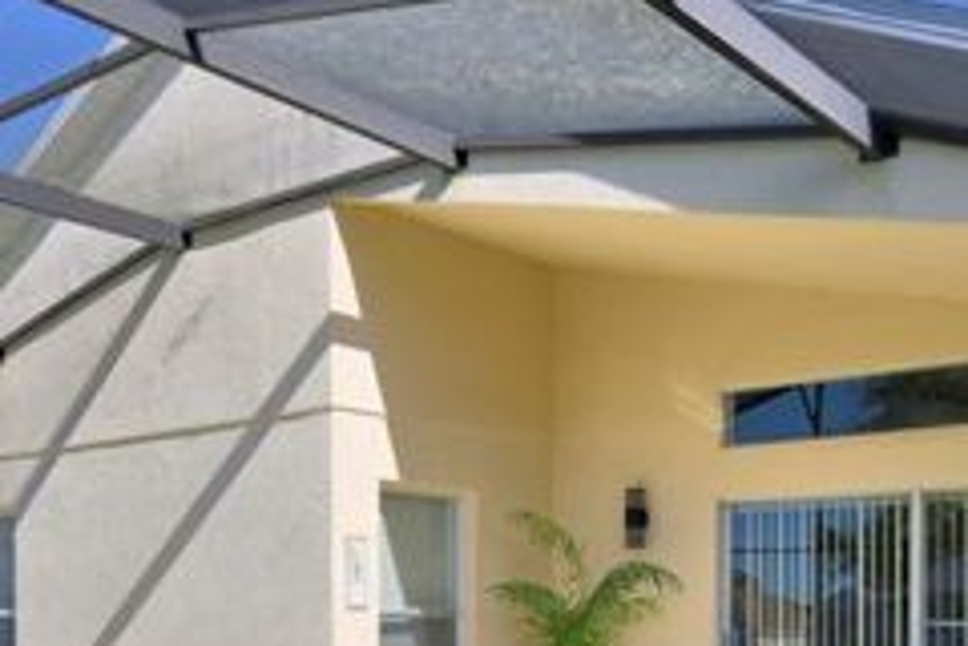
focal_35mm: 44
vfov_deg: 28.9
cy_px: 620
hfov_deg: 44.3
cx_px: 389
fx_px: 1183
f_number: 4.5
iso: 100
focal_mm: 10
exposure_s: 1/1250
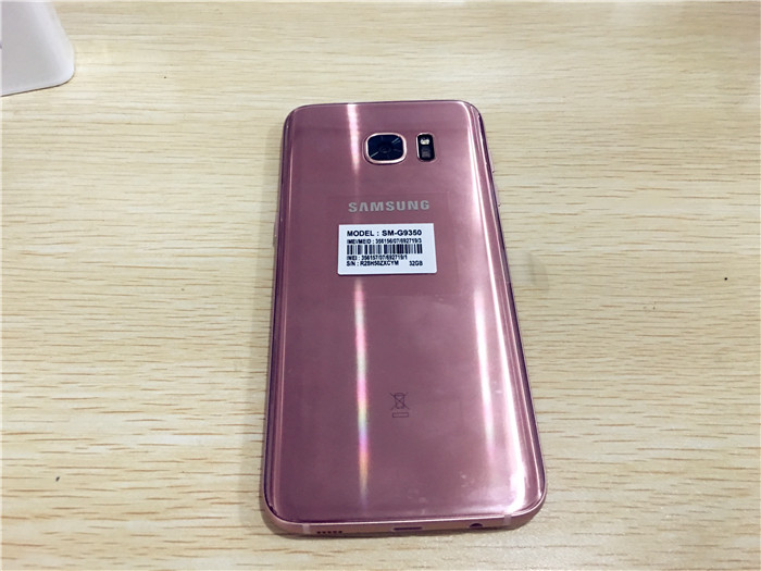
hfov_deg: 61.7
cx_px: 380
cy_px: 286
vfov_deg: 48.2
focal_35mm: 29
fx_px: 638
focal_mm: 4.15
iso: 80
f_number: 2.2
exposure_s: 1/10
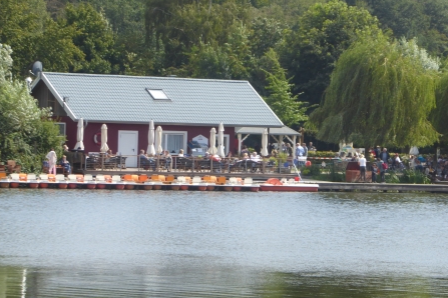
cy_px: 154
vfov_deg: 5.7
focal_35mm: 242
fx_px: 3011
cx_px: 225
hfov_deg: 8.5
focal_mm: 41.4
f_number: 5.6
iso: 80
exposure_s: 1/200
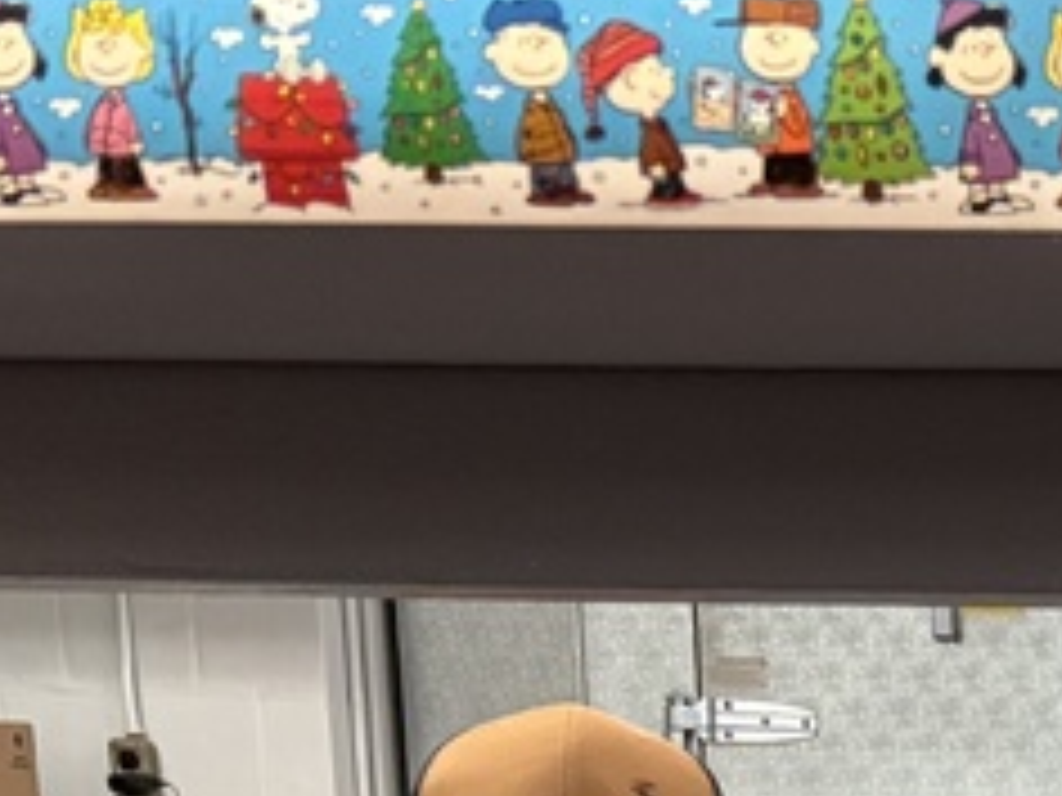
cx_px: 1683
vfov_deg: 11.5
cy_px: 1718
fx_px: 3467
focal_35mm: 113
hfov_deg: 15.7
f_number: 1.6
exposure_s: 1/60
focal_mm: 5.96
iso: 320
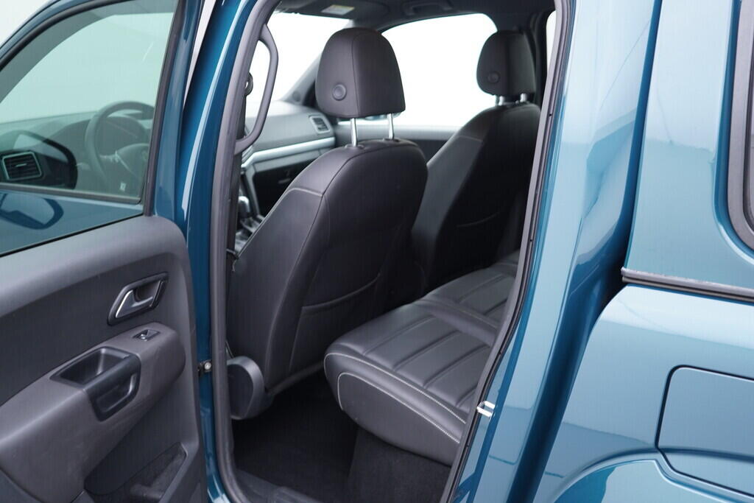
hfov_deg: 53.1
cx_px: 377
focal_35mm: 36
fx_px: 754
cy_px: 252
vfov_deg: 36.9
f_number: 2.8
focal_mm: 24
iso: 250
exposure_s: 1/40
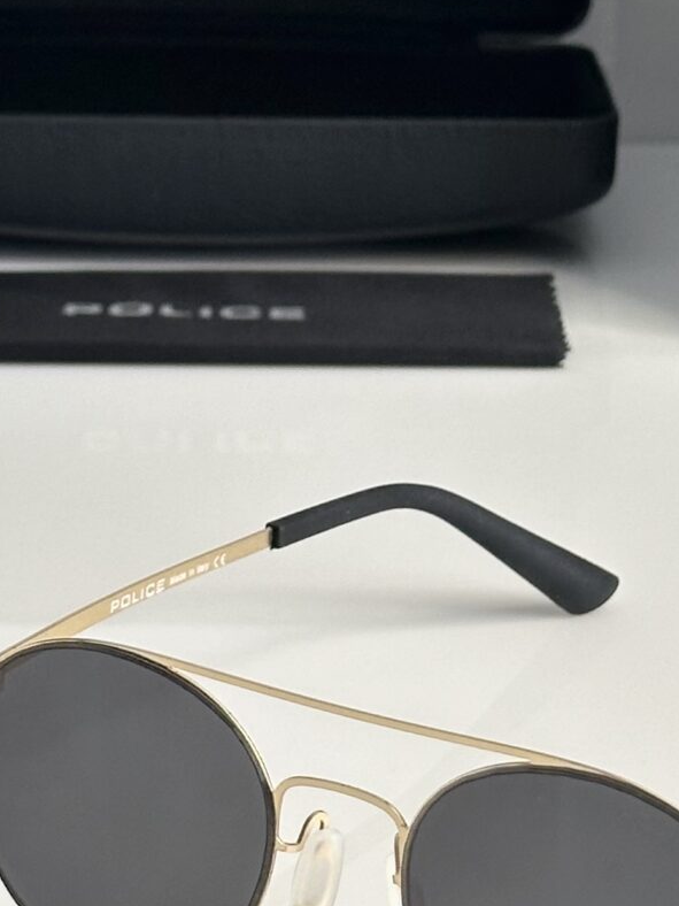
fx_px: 4080
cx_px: 460
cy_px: 429
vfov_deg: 12.7
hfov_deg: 9.5
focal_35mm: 156
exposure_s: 1/80
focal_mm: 6.86
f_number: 1.78
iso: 80
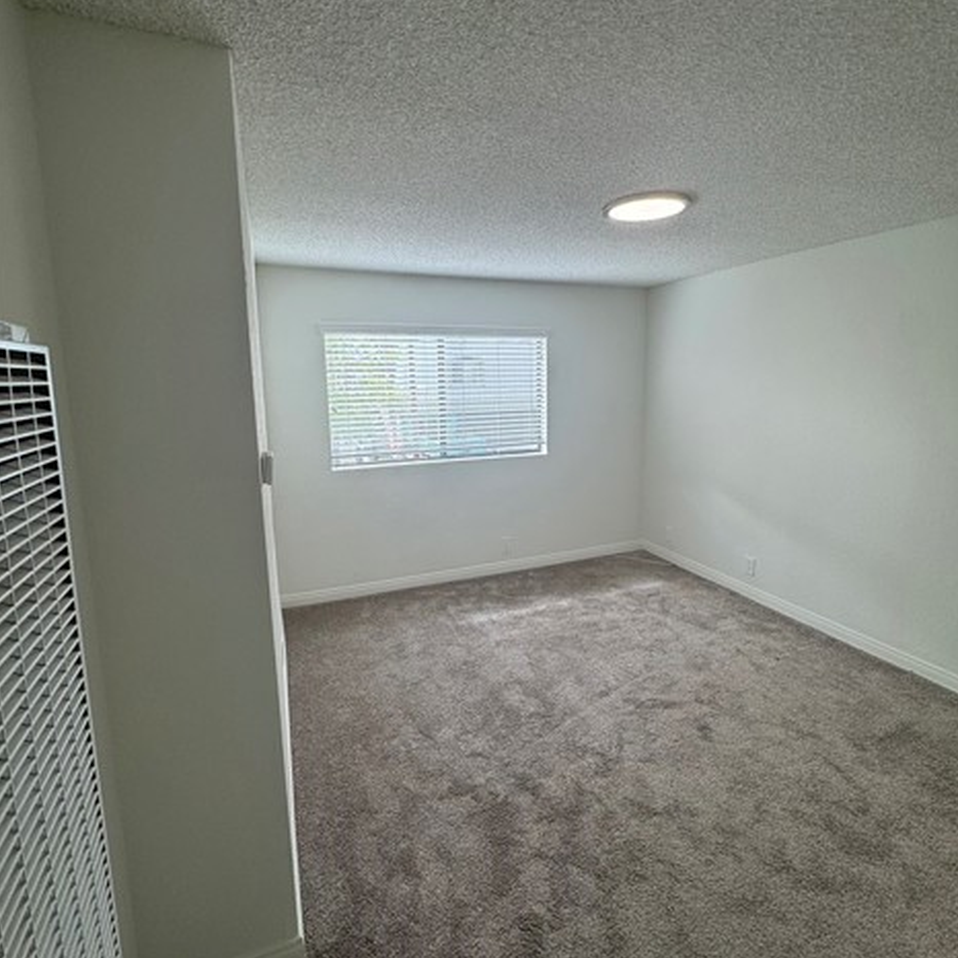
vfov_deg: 83.8
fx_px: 532
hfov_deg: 84.0
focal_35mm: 17
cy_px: 444
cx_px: 485
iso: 40
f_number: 2.2
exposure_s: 1/120
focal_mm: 2.22
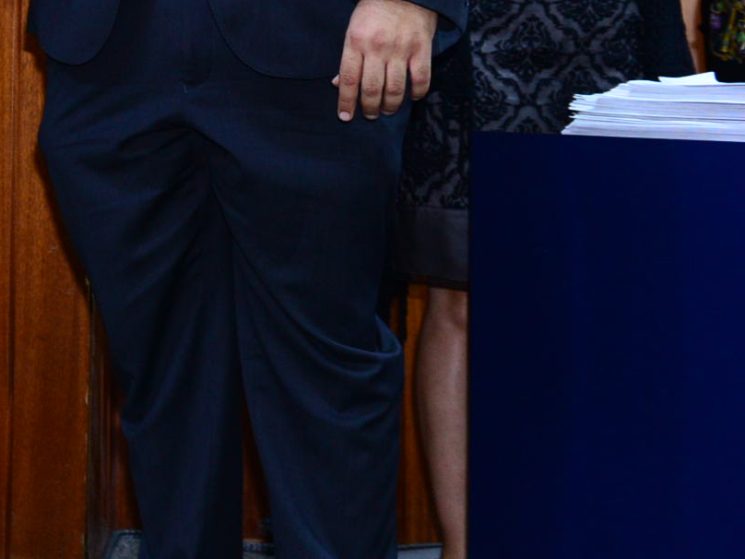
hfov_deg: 15.7
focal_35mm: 111
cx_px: -505
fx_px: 2389
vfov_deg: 13.1
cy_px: -42
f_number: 3.5
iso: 1600
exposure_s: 1/60
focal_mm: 31
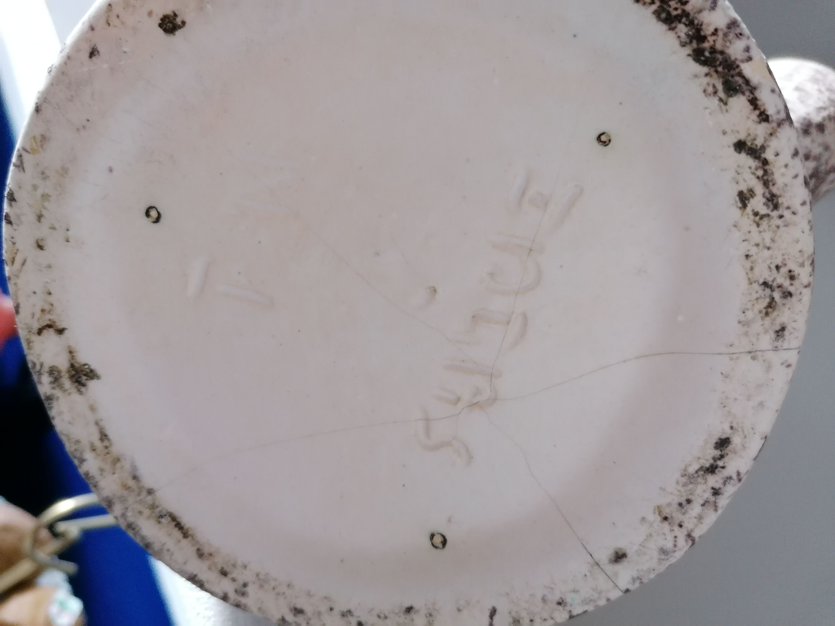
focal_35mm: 27
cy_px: 313
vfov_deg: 51.4
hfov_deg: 65.3
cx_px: 418
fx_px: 651
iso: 640
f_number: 1.8
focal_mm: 4.75
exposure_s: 1/20
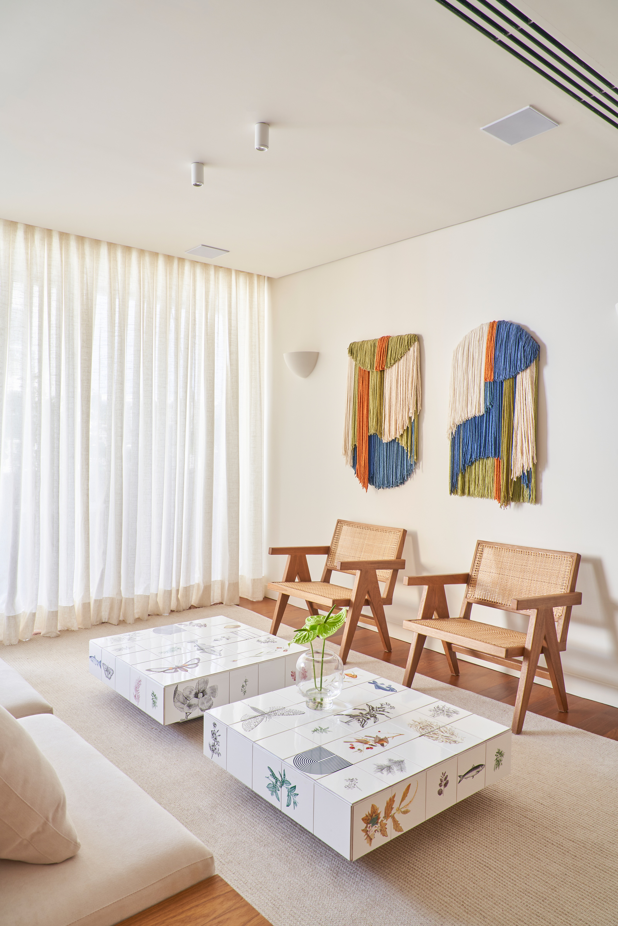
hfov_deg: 53.2
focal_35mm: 24
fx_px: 618
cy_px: 463
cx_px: 309
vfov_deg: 73.7
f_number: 11
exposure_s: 1/50
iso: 500
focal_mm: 24
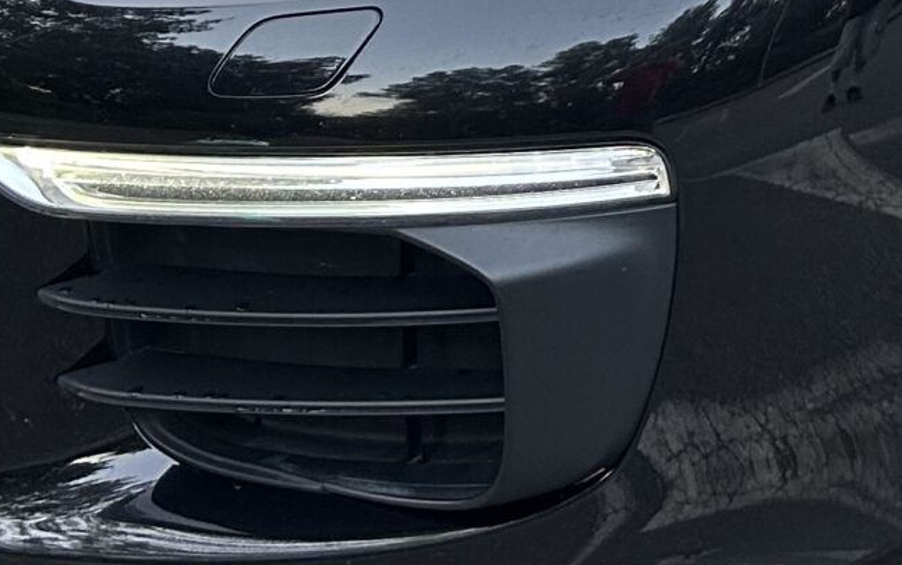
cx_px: 1057
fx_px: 2681
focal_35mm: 109
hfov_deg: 18.2
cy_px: -347
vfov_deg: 11.4
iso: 160
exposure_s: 1/60
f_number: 1.5
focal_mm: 5.7
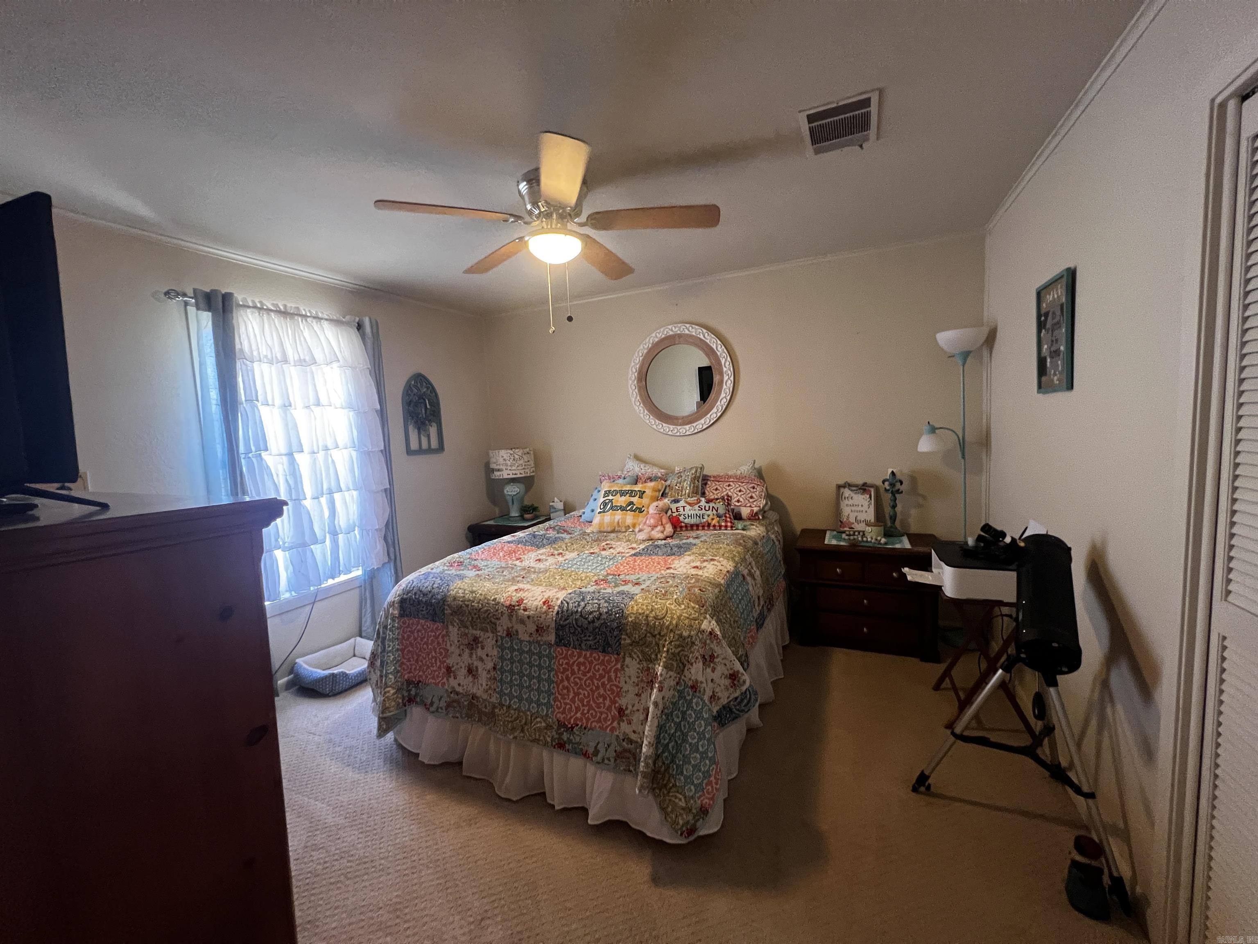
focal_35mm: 13
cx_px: 629
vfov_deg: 89.9
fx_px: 472
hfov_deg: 106.2
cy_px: 472
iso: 640
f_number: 1.8
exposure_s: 1/60
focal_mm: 1.57
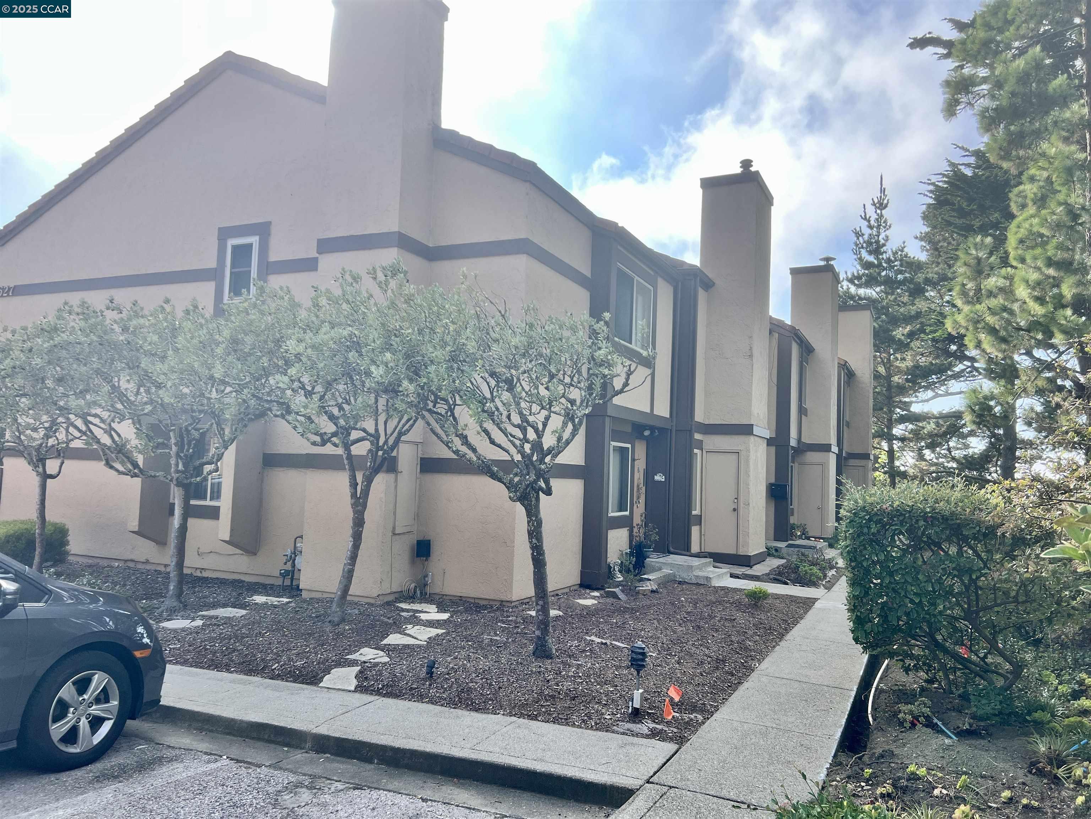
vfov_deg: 53.1
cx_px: 546
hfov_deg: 67.3
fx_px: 819
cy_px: 410
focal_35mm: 26
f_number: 1.5
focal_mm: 5.7
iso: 50
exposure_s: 1/1575
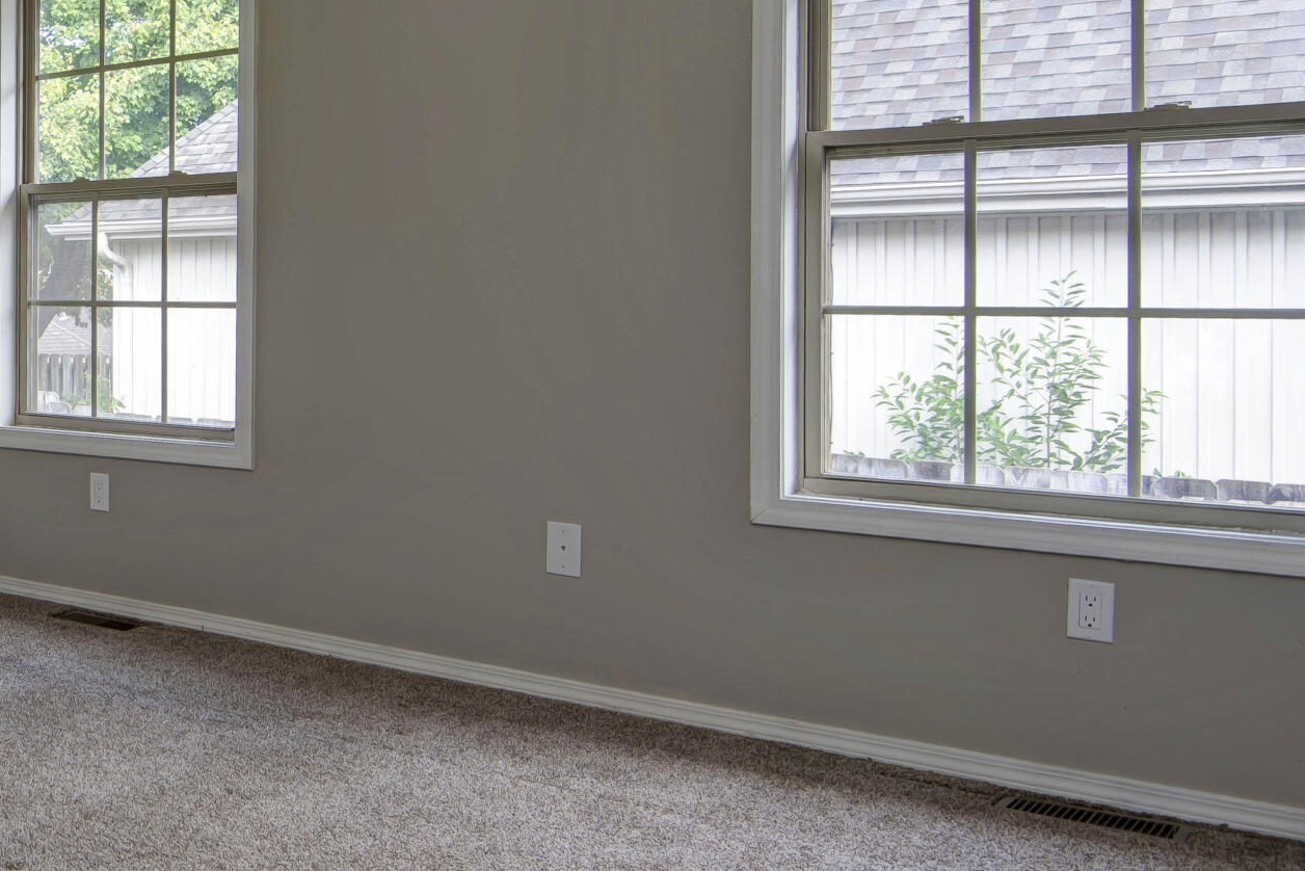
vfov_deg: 31.0
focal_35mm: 43
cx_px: -166
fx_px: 1559
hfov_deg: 37.3
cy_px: 298
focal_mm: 18
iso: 100
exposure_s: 1/13
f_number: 6.3
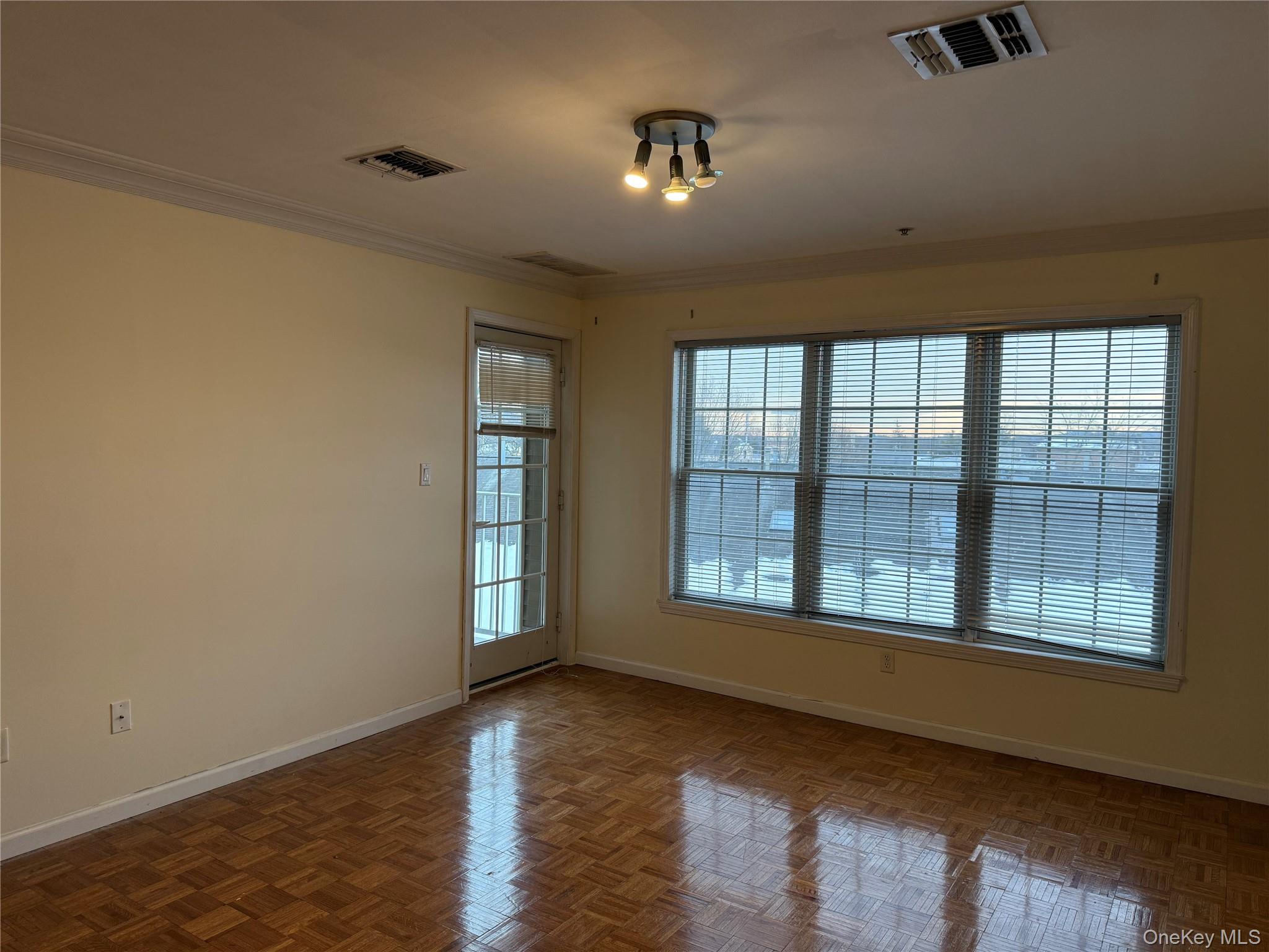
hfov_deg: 71.6
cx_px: 634
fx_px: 880
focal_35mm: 24
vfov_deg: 56.8
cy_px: 476
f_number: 1.78
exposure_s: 1/173
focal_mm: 6.76
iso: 125
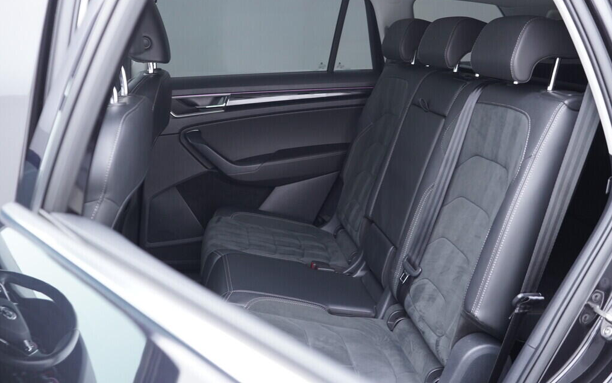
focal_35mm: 37
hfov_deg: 52.7
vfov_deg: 34.4
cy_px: 184
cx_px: 307
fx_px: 617
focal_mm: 24
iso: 500
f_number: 2.8
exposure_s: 1/40
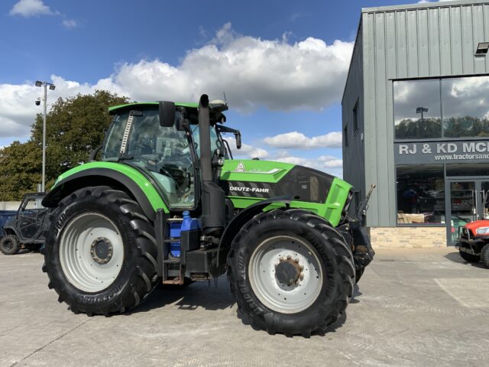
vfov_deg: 48.2
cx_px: 244
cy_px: 184
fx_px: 410
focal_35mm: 29
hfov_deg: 61.7
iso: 20
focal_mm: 3
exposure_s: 1/2058
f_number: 1.8
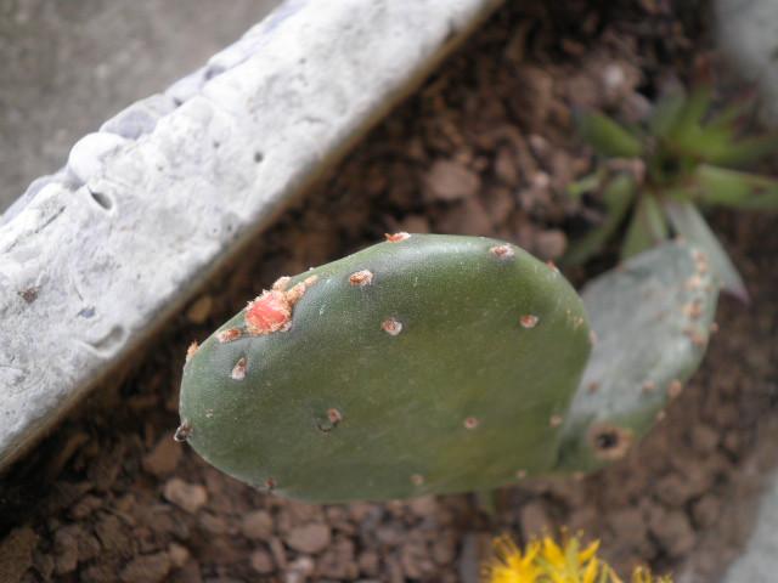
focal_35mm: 31
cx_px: 389
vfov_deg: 45.4
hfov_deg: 58.4
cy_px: 292
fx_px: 697
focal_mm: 5.5
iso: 80
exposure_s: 1/40
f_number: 2.8
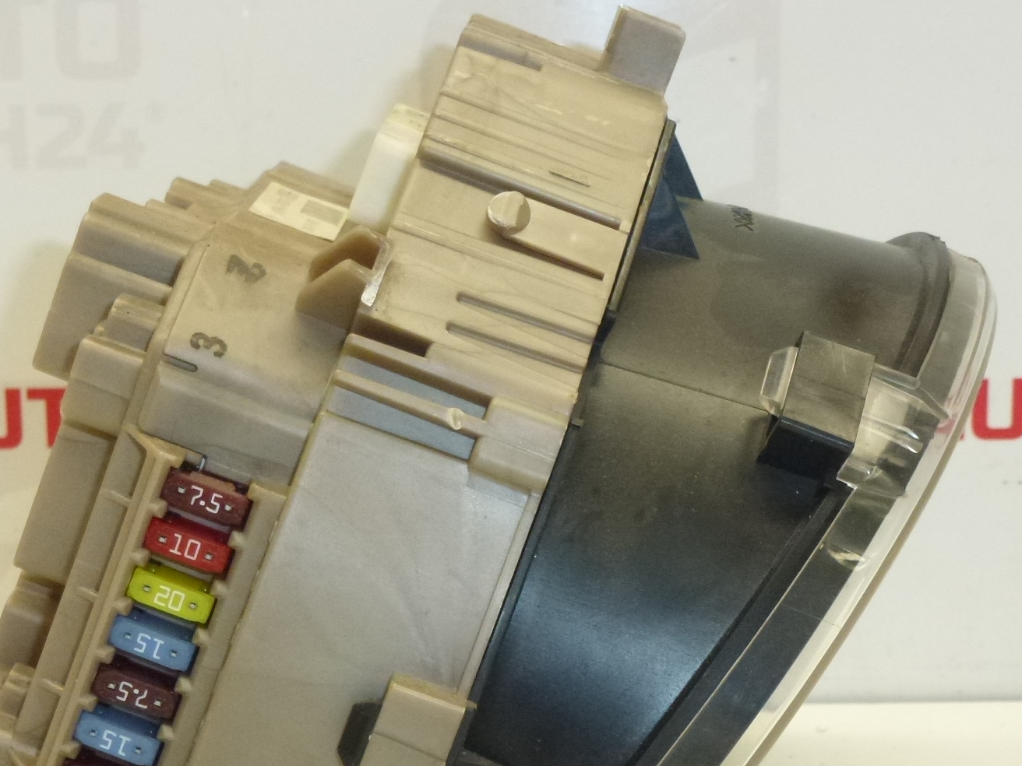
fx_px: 2628
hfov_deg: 22.0
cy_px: 537
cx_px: 456
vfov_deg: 16.5
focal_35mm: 89
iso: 400
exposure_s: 1/125
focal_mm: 10.1
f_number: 4.4
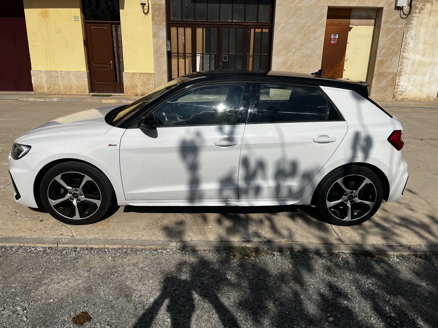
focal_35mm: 26
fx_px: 329
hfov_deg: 67.3
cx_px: 219
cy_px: 164
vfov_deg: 53.1
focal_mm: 5.1
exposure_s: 1/9901
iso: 50
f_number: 1.6
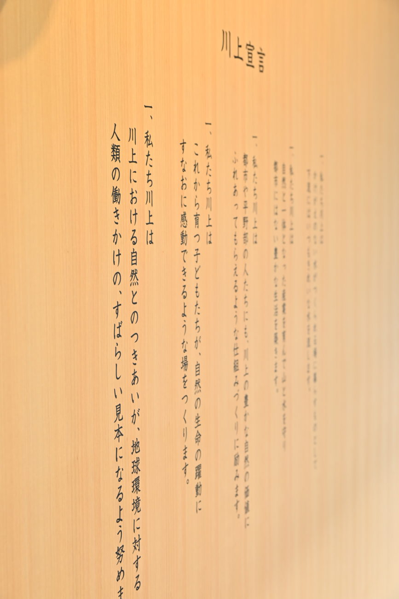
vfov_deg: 37.5
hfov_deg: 25.5
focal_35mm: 53
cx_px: 200
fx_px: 881
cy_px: 300
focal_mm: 53
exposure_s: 1/20
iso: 320
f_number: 7.1
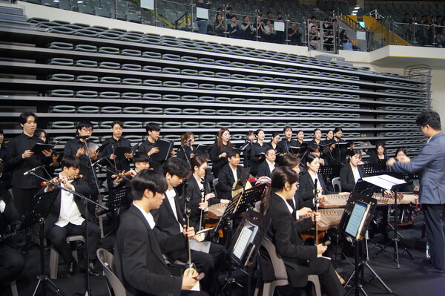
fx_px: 408
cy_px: 148
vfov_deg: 39.9
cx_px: 222
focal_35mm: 33
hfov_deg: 57.3
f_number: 4
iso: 500
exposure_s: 1/40
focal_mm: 22
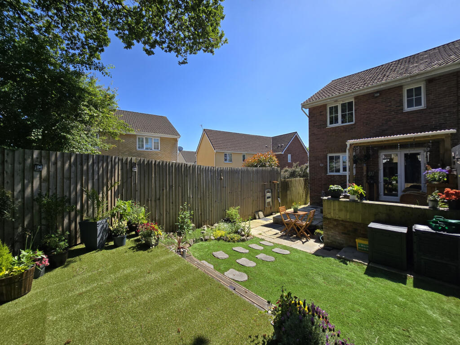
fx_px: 173
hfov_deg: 106.2
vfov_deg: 89.9
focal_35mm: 13
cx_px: 230
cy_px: 172
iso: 64
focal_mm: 2.2
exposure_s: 1/2000
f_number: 2.2
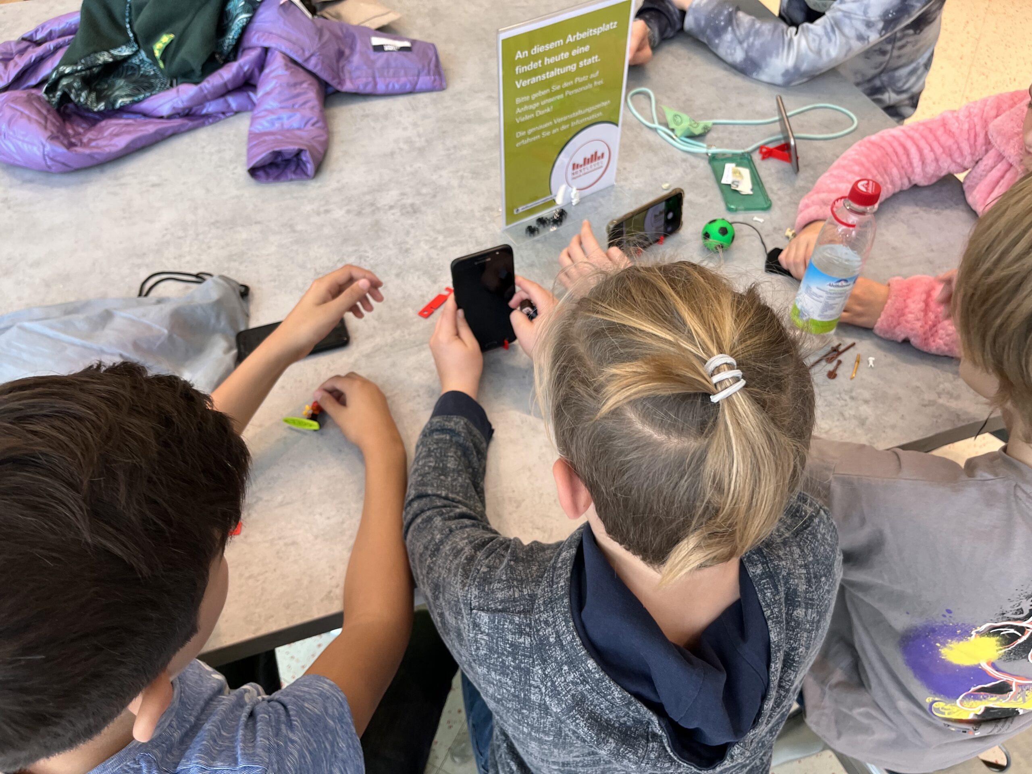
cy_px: 387
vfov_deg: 53.1
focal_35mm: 26
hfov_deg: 67.3
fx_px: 775
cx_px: 516
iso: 100
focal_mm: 5.1
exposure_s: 1/100
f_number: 1.6
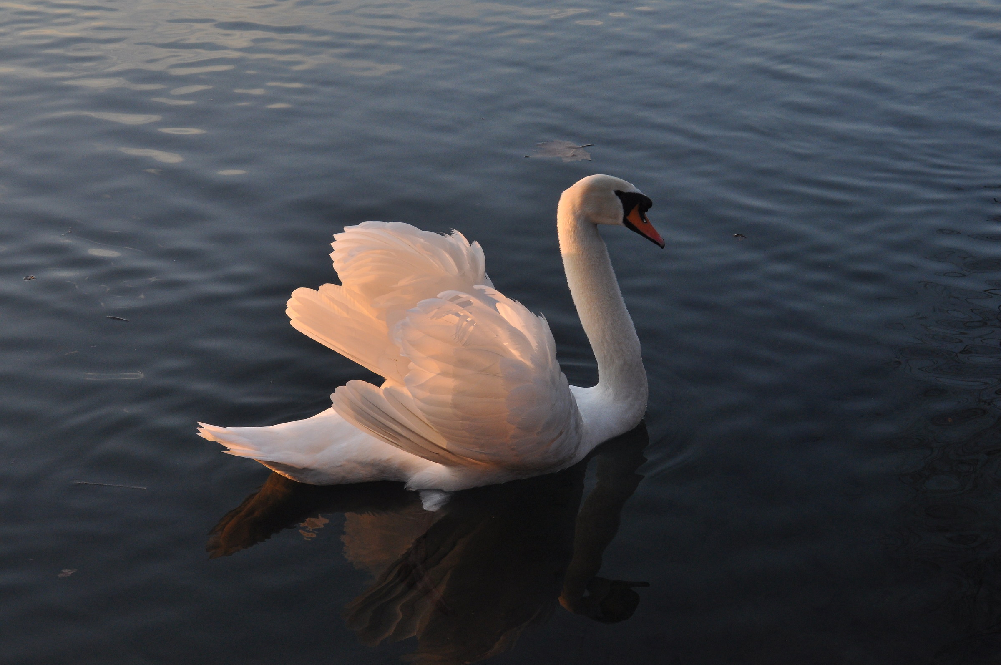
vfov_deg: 23.7
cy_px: 332
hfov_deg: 35.1
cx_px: 500
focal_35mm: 57
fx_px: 1583
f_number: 9
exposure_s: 1/320
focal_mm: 38
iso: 640
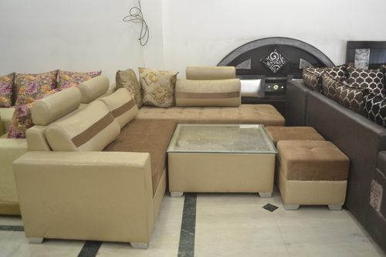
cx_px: 193
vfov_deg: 43.6
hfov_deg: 61.9
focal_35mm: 30
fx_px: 322
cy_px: 128
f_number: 4
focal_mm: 20
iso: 400
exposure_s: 1/60
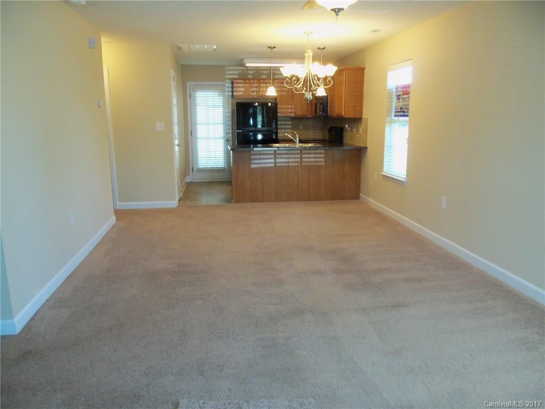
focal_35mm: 29
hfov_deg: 61.7
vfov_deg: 48.2
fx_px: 457
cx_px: 272
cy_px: 204
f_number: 3.4
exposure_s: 1/30
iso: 200
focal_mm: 5.2
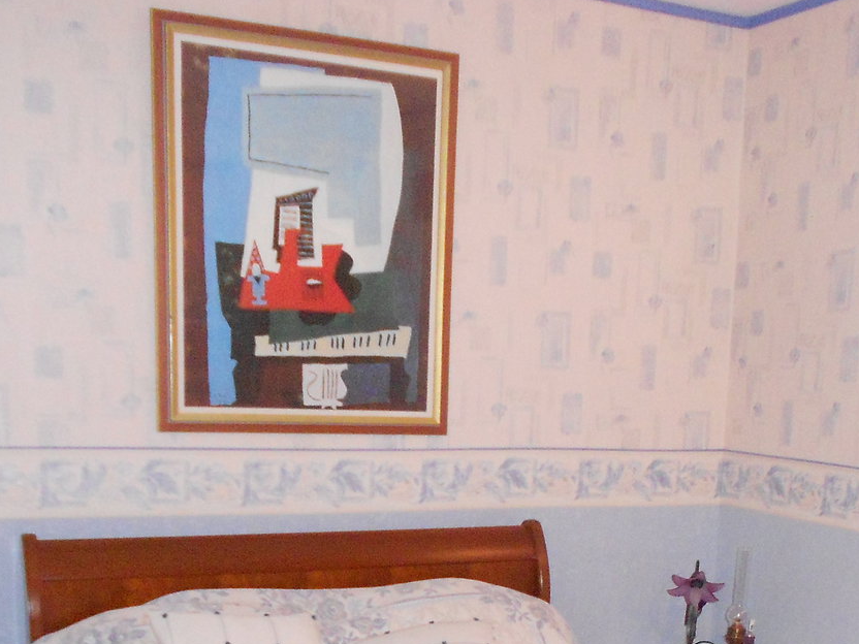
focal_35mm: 50
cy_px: 616
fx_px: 1241
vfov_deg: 27.7
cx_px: 524
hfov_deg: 38.0
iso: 500
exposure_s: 1/25
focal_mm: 4.6
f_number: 3.2
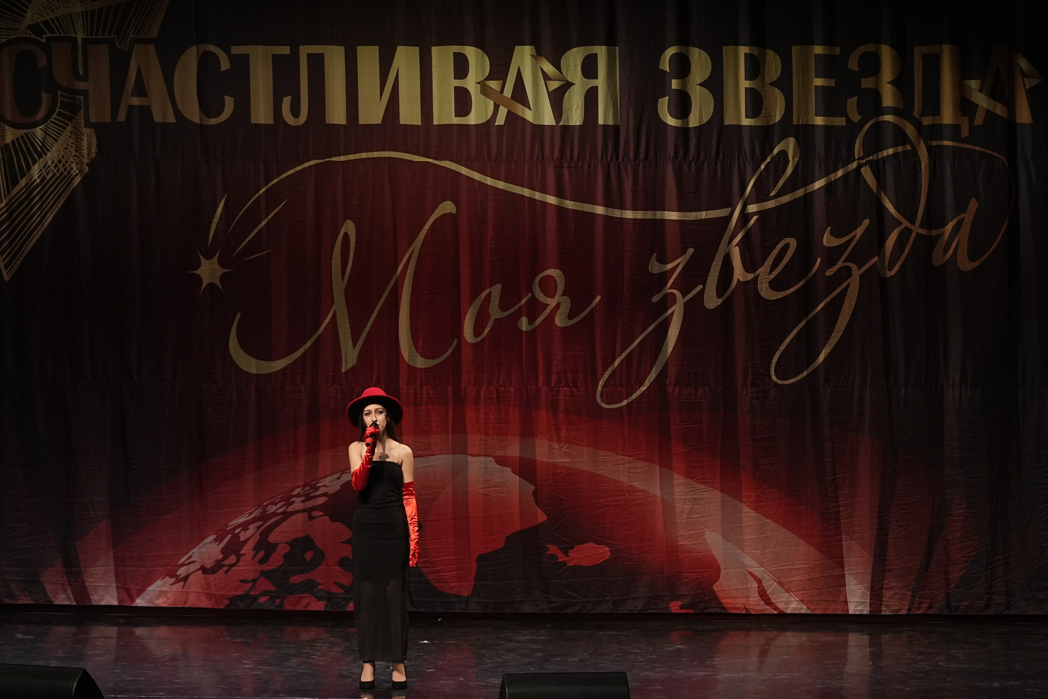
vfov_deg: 13.0
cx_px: 524
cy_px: 350
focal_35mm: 105
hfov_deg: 19.5
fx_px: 3057
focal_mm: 70
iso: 2000
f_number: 2.8
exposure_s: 1/400
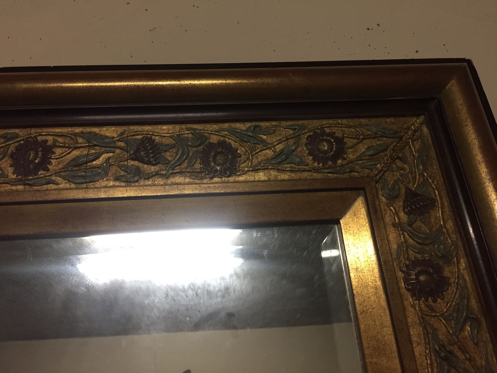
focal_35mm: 29
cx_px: 248
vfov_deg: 48.2
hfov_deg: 61.7
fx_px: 416
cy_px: 186
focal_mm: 4.15
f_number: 2.2
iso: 200
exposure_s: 1/33
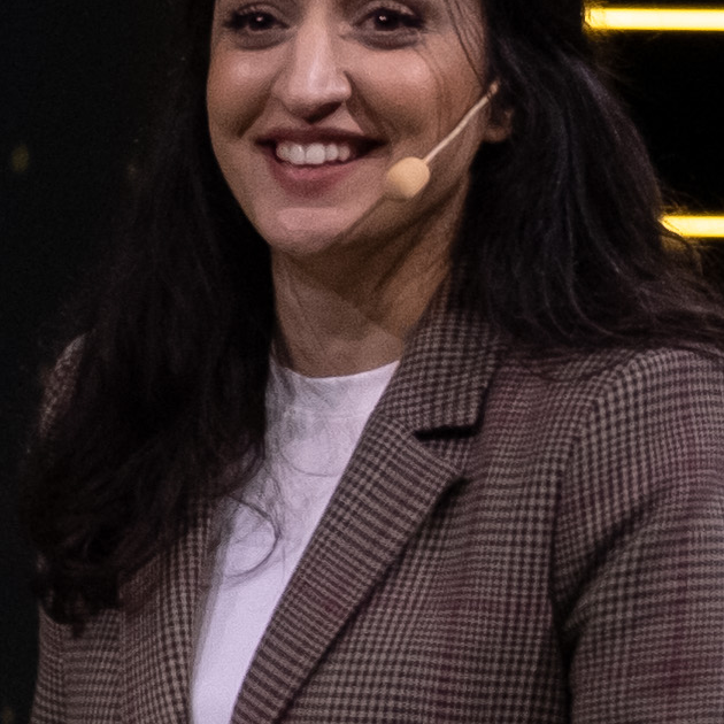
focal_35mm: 303
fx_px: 7170
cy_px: 1285
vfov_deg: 5.7
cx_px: -2078
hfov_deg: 5.2
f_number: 4
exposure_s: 1/125
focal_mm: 24.3
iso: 800
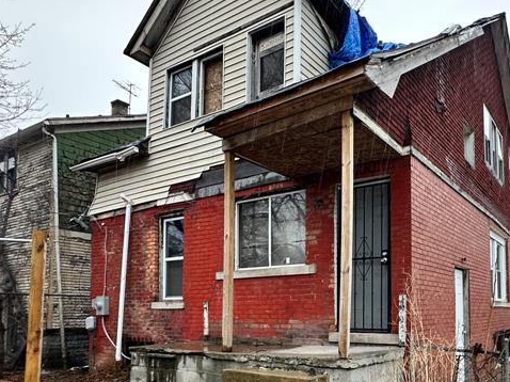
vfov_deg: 45.1
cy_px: 287
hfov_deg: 59.0
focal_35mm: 30
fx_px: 442
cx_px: 328
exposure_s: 1/99
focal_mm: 2.22
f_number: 2.2
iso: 125
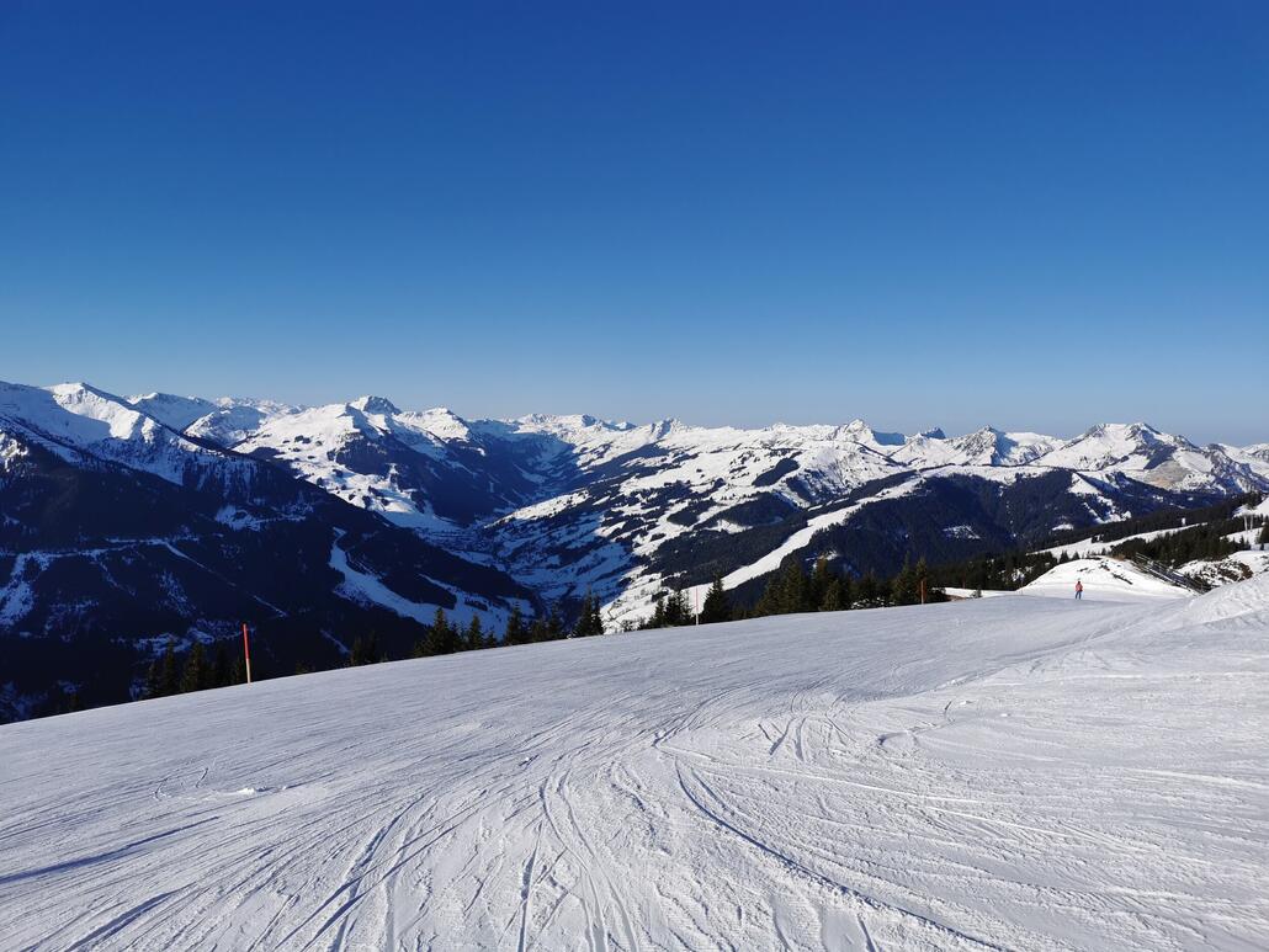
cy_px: 476
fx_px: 990
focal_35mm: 27
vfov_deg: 51.4
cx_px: 634
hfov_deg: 65.3
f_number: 1.8
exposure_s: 1/4854
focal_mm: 5.58
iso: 50
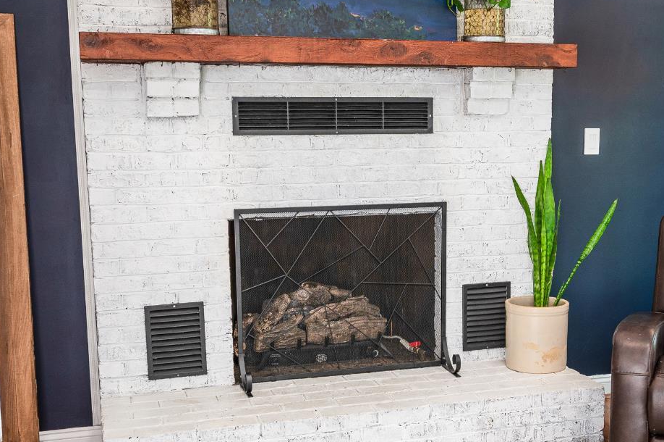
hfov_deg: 40.1
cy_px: 258
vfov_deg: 27.4
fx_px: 903
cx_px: 417
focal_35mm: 49
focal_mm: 30
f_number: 4
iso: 400
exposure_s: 1/25
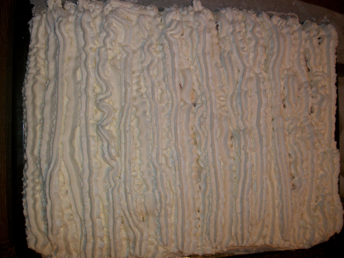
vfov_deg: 45.4
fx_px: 308
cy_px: 129
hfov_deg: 58.4
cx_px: 172
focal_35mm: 31
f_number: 2.9
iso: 125
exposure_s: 1/40
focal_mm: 5.7
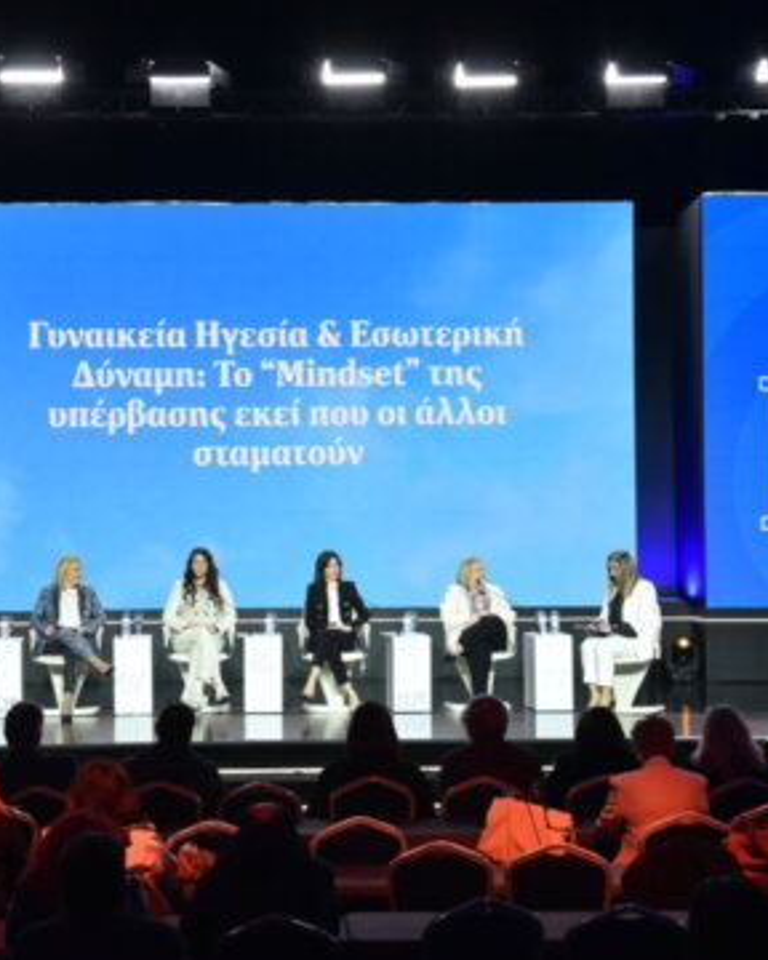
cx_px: 272
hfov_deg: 21.2
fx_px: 2046
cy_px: 465
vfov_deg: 26.4
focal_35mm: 72
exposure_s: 1/200
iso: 4000
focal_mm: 46
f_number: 7.1
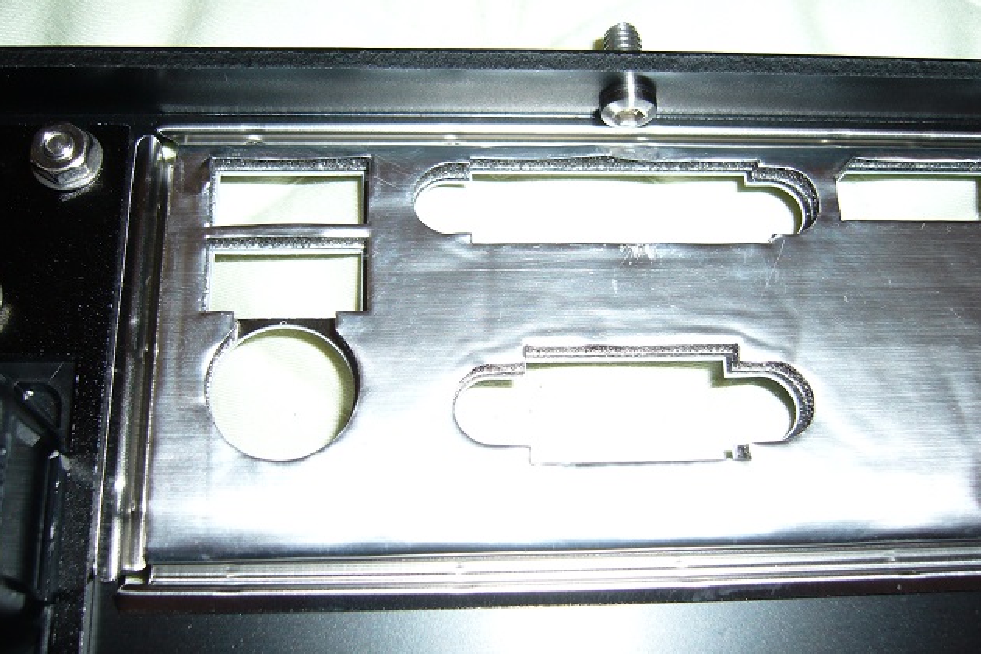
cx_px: 492
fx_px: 1008
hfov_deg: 51.9
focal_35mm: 37
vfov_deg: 35.9
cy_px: 311
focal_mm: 5.8
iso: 80
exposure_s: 1/30
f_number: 2.8
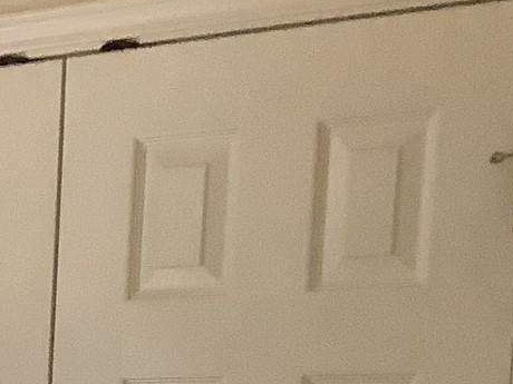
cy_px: 811
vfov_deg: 9.9
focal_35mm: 138
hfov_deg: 12.6
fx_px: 2045
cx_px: -491
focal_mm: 3.3
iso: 200
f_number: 2.4
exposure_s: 1/60
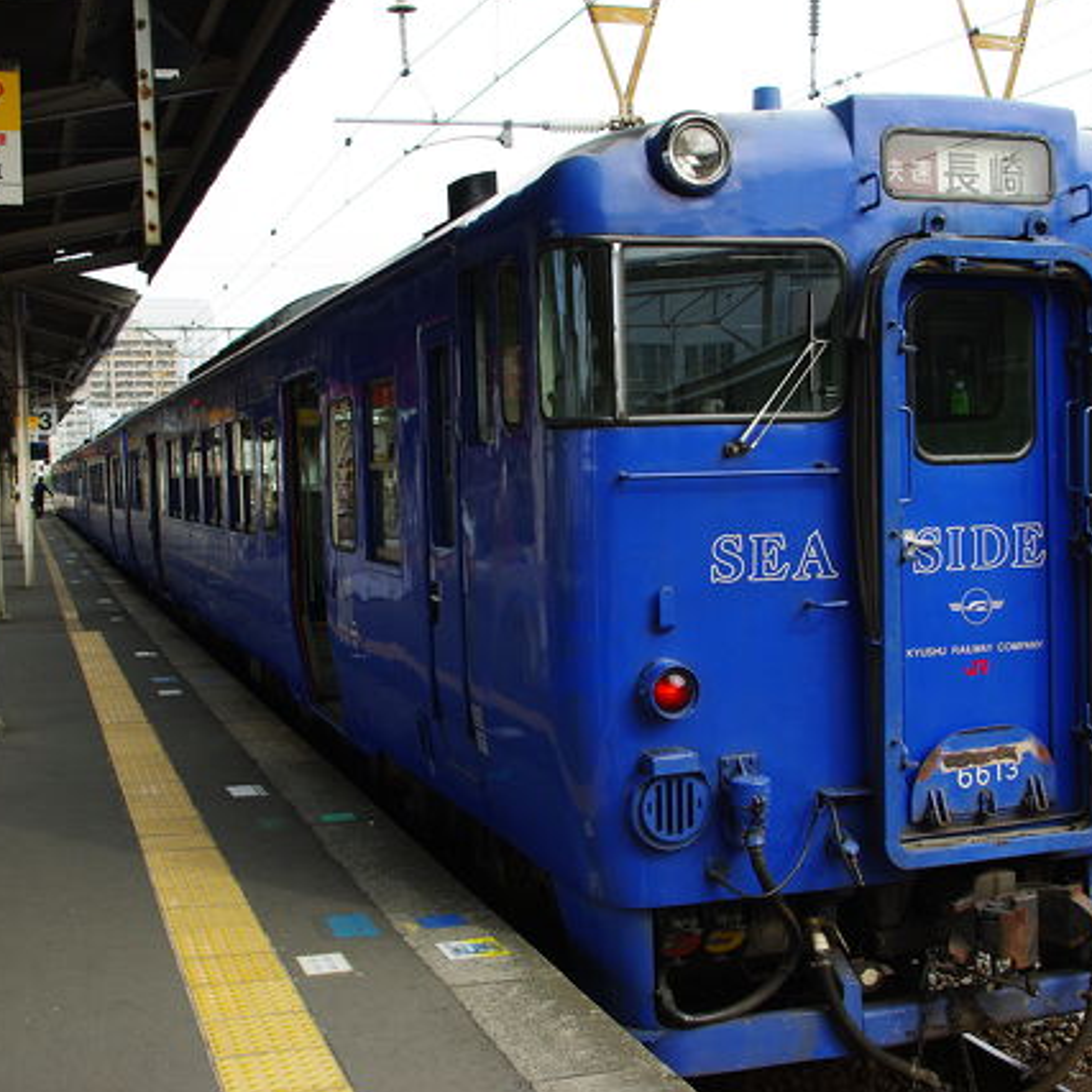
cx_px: 591
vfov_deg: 38.3
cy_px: 543
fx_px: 1570
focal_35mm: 44
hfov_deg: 38.3
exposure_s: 1/180
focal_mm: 23.13
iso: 200
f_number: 6.7
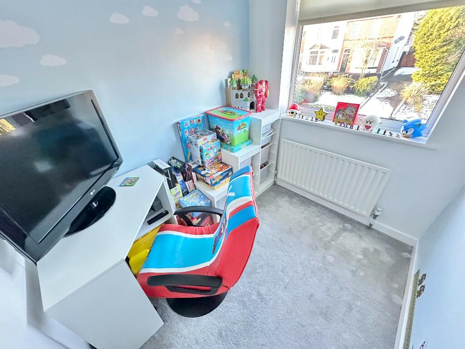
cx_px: 232
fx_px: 188
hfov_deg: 102.1
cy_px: 174
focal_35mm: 14
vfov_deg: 85.7
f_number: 2.2
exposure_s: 1/60
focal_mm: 2.22
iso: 800
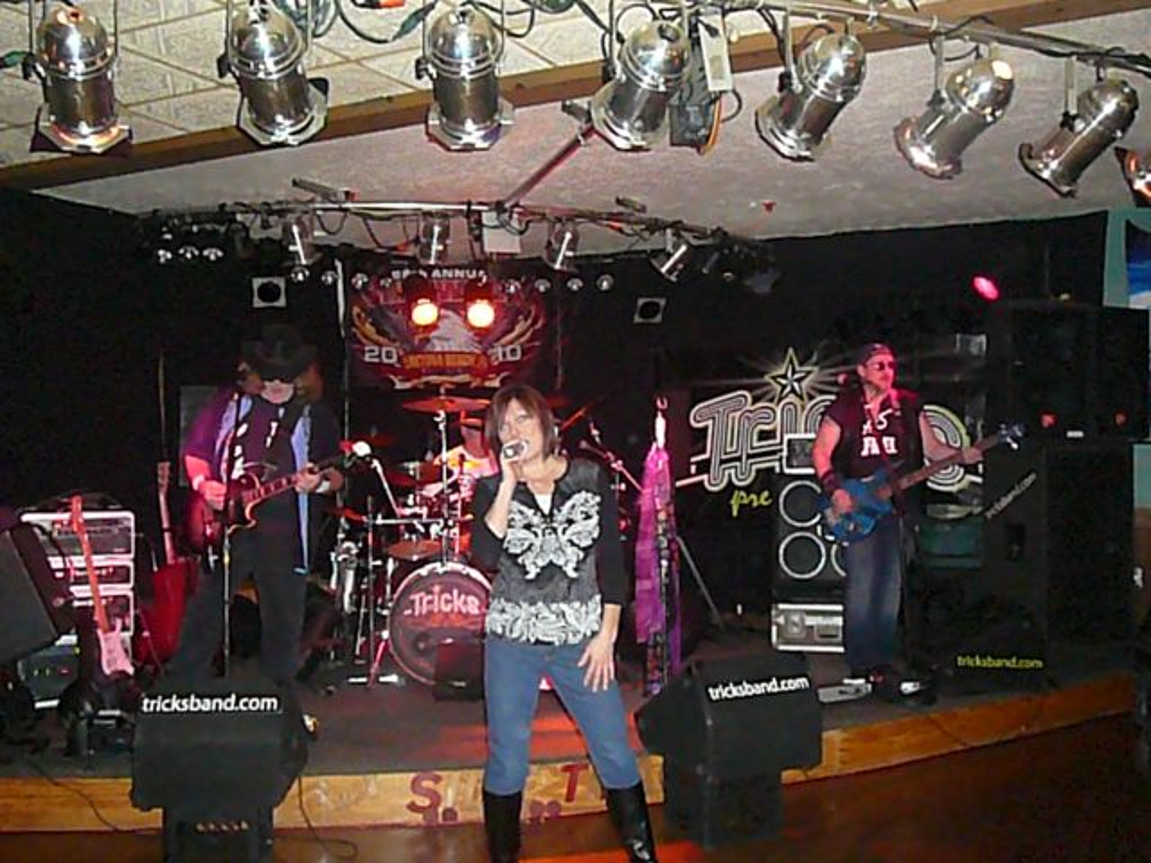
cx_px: 576
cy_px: 432
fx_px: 1164
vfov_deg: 40.7
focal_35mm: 35
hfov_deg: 52.6
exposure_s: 1/30
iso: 1600
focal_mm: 5.2
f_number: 2.8
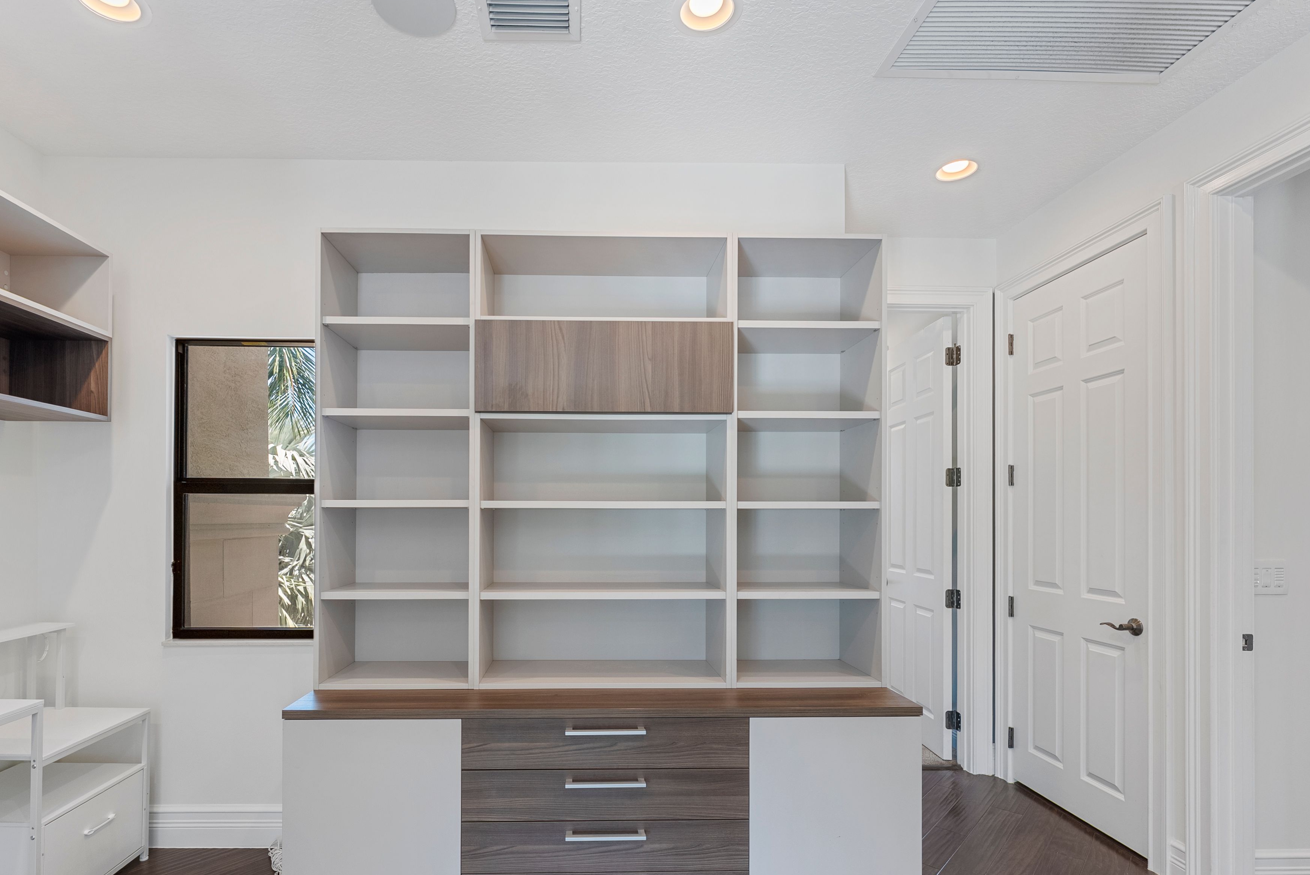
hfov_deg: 90.6
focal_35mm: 18
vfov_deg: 67.8
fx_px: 645
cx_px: 597
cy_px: 508
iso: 200
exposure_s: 1/20
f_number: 6.3
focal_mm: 14.6
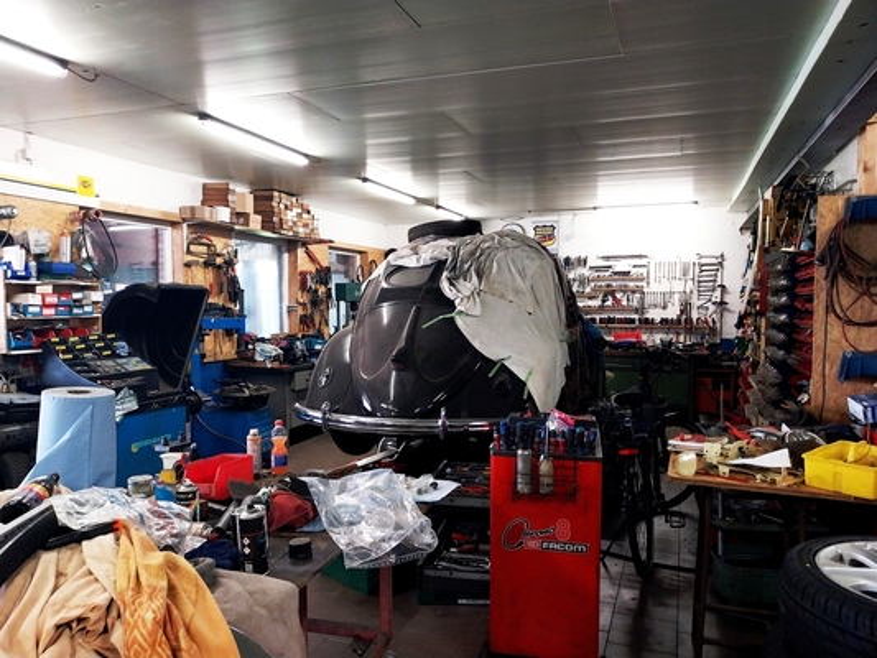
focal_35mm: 26
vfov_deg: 53.1
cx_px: 438
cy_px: 329
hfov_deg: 67.3
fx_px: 659
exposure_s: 1/50
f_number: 1.8
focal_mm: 4
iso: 320
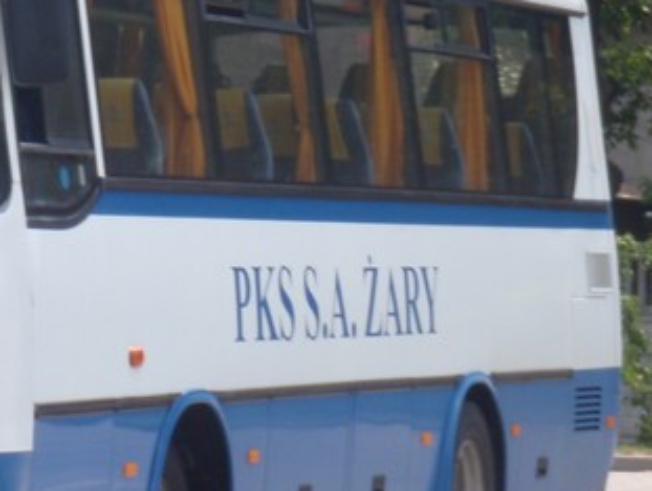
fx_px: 5450
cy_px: 114
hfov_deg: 6.8
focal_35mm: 289
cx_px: -99
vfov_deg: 5.2
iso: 64
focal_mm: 17.88
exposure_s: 1/200
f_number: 5.3
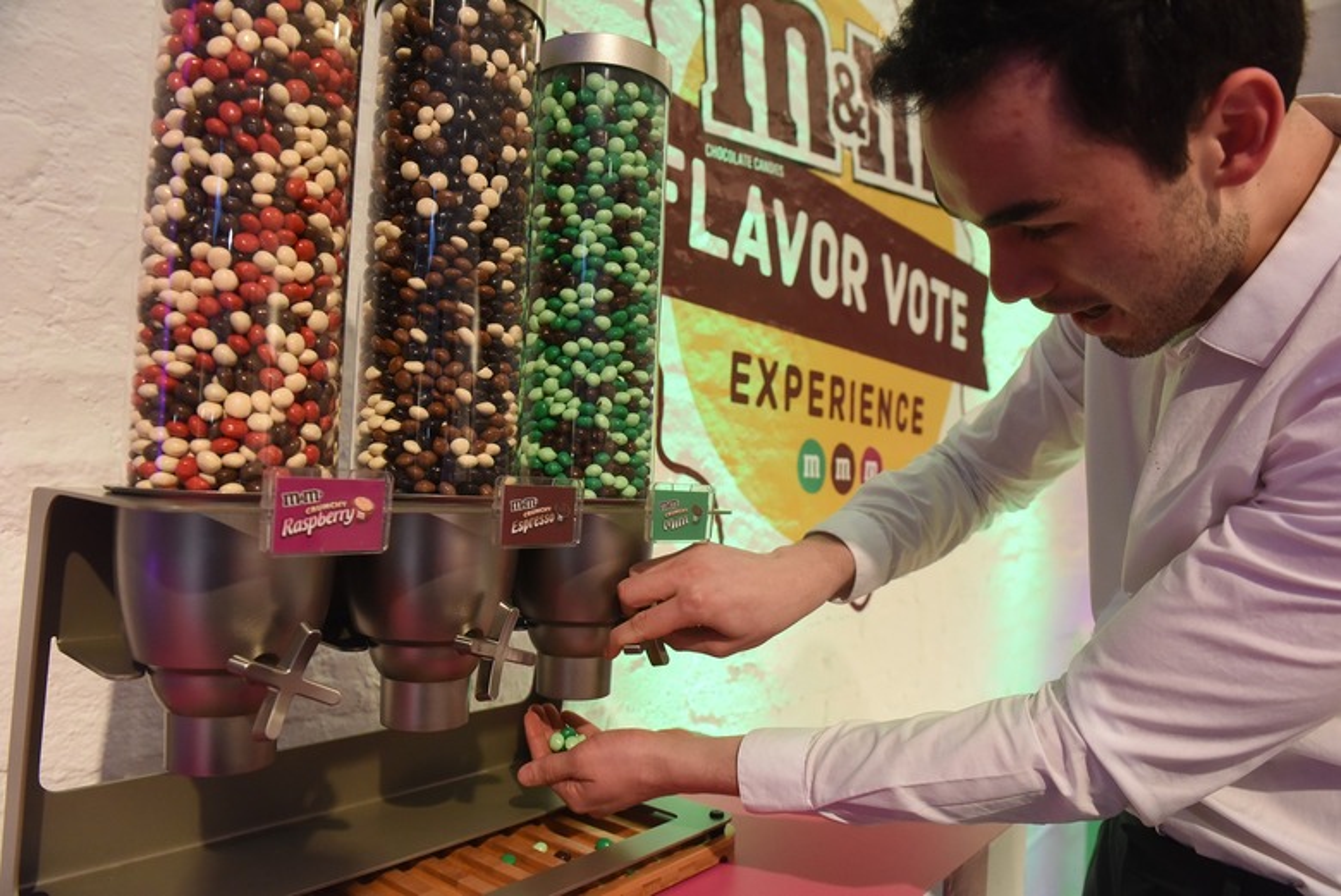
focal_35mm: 24
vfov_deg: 53.2
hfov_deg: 73.7
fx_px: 894
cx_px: 670
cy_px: 448
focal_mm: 24
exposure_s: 1/160
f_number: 4.5
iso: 3200
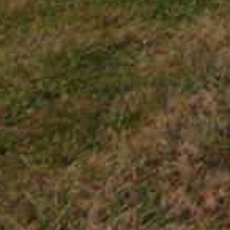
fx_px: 1165
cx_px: 610
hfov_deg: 9.6
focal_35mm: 155
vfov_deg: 9.8
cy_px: -337
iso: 100
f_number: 3
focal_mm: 4.5
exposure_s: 1/5
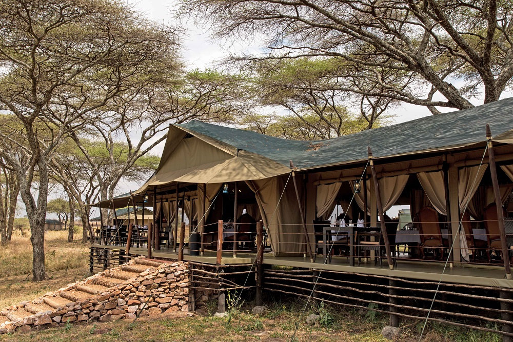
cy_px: 171
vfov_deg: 37.9
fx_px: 499
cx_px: 256
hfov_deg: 54.4
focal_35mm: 35
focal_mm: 35
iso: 200
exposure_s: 1/200
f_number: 9
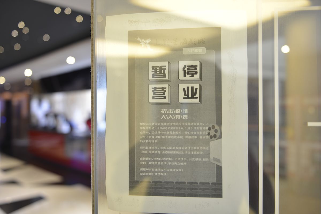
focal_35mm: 32
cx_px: 160
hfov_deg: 58.7
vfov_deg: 41.1
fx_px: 285
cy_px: 107
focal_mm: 32
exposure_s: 1/10
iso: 160
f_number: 2.8
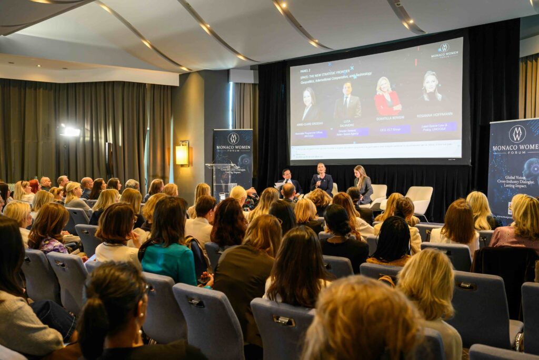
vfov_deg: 43.6
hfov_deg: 61.9
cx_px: 270
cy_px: 180
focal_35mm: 30
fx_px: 449
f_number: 4
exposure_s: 1/50
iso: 1600
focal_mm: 30
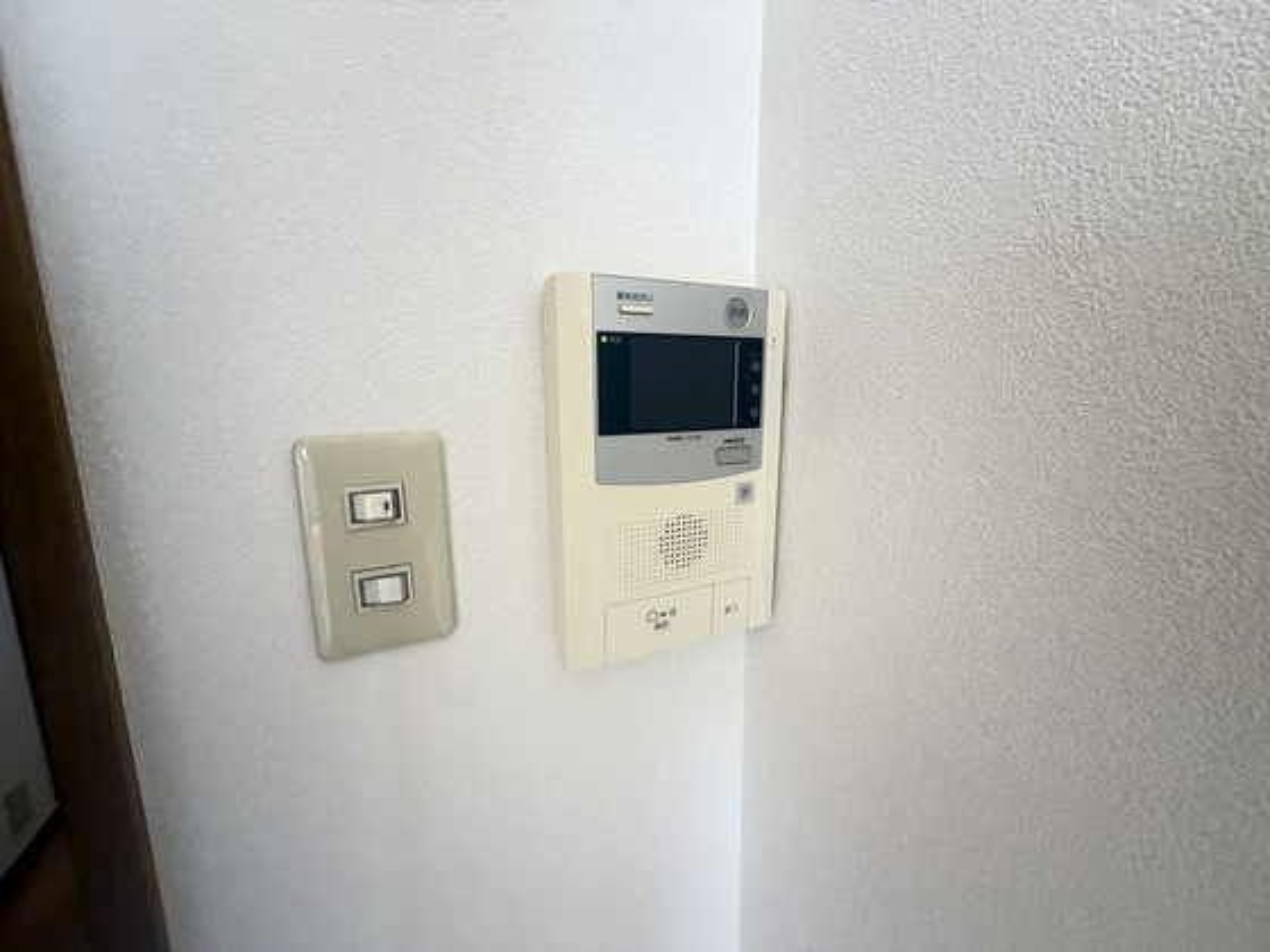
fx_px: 514
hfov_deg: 102.1
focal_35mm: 14
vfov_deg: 85.7
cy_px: 476
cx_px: 635
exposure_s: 1/86
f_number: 2.2
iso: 320
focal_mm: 2.22
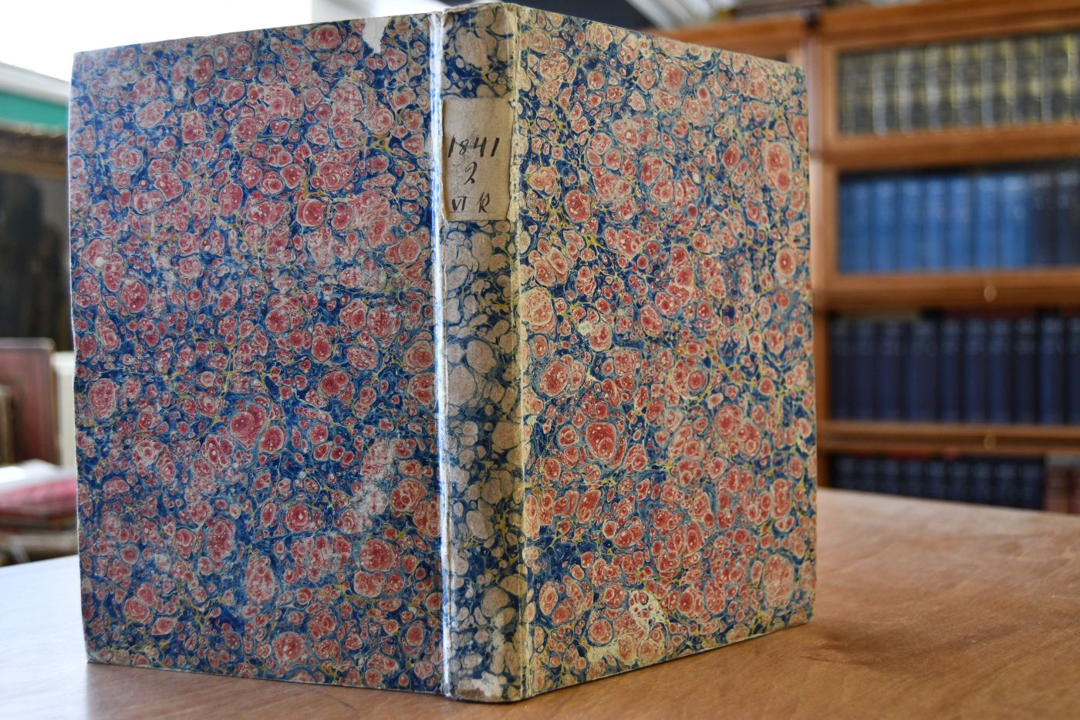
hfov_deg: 55.8
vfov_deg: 38.9
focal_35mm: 34
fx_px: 1020
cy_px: 360
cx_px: 540
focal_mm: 23
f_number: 3.8
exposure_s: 1/125
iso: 1100
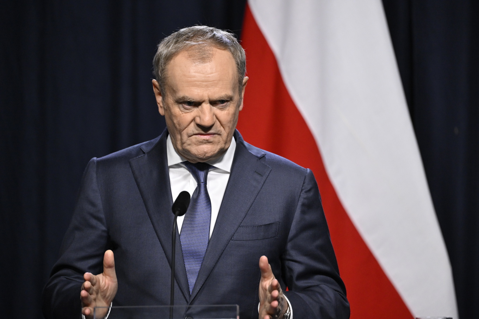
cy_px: 160
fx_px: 4523
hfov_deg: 6.1
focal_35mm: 340
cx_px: 240
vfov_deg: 4.0
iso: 2500
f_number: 4
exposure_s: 1/320
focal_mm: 340
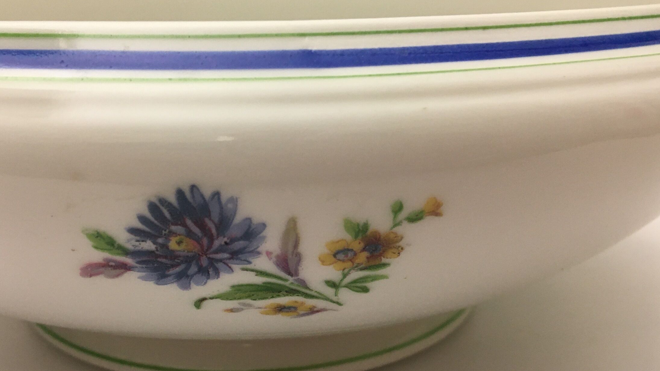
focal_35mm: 39
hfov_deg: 51.5
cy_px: 231
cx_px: 286
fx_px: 682
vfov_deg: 30.3
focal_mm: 4.15
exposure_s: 1/33
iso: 125
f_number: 2.2
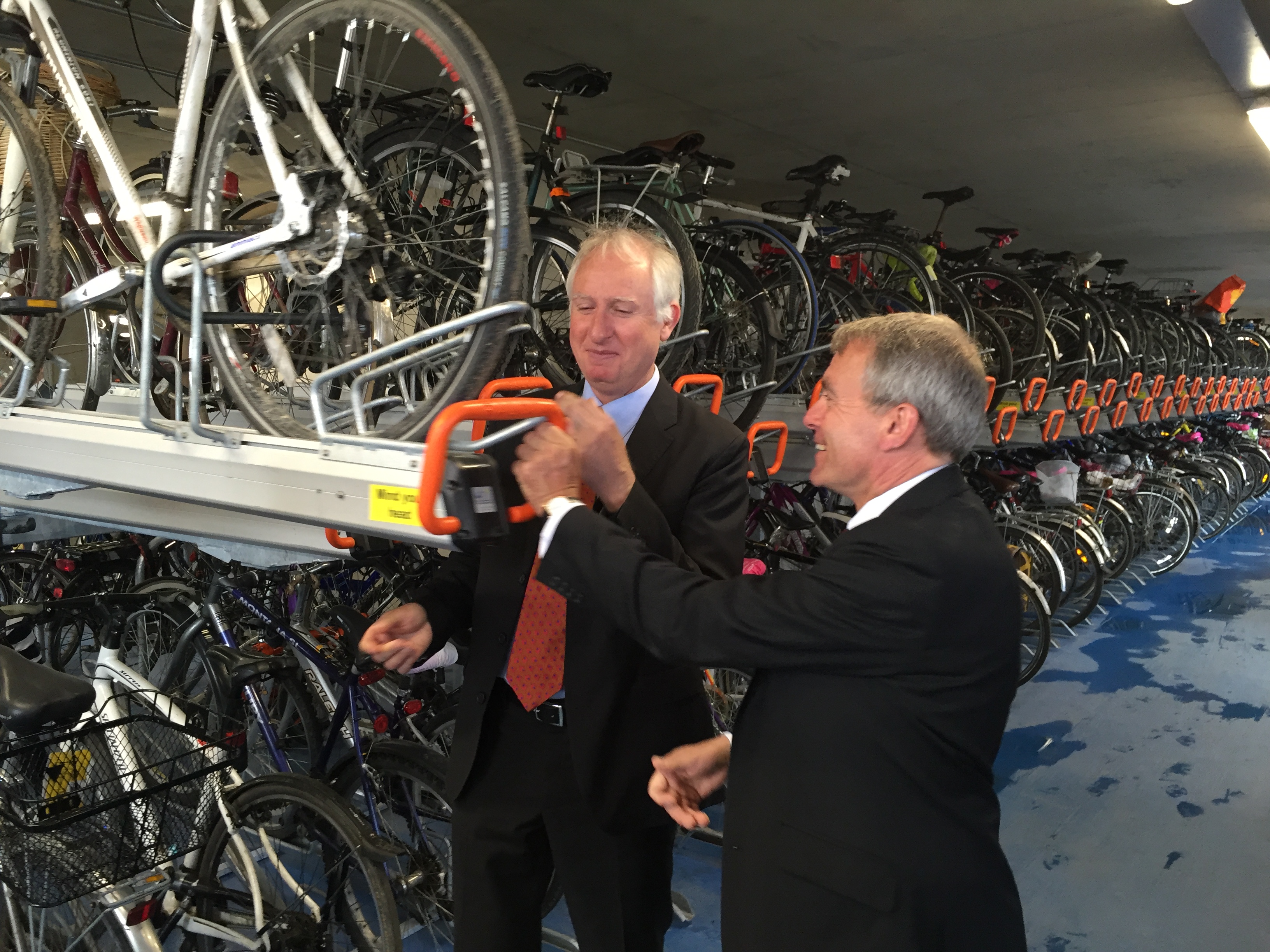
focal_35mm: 29
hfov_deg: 61.7
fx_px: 1064
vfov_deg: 48.2
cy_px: 476
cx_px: 635
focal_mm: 4.15
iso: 125
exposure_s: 1/33
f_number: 2.2
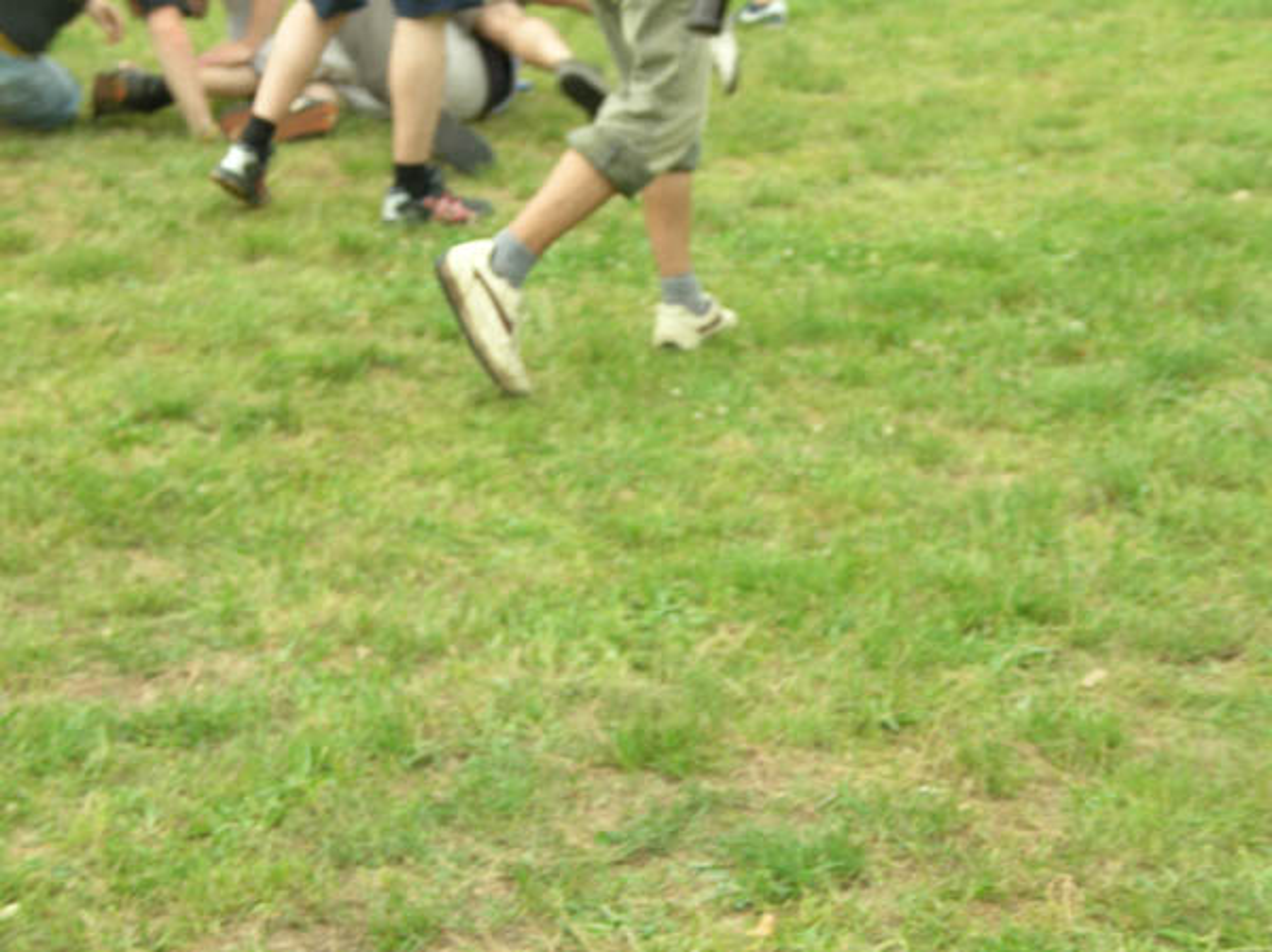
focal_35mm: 78
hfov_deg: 25.0
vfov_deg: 18.9
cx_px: 636
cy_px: 476
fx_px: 2864
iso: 50
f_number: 4.7
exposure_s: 1/74.7
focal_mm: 12.8
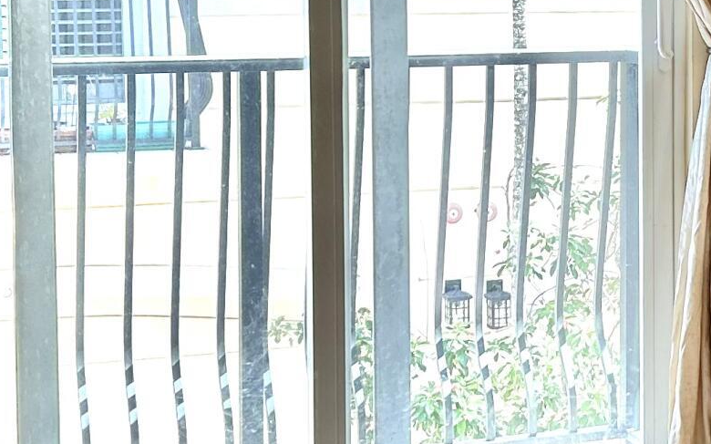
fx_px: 2053
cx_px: 686
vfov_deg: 12.3
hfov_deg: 19.2
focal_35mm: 106
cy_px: 49
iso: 40
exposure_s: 1/245
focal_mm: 5.7
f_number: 1.5
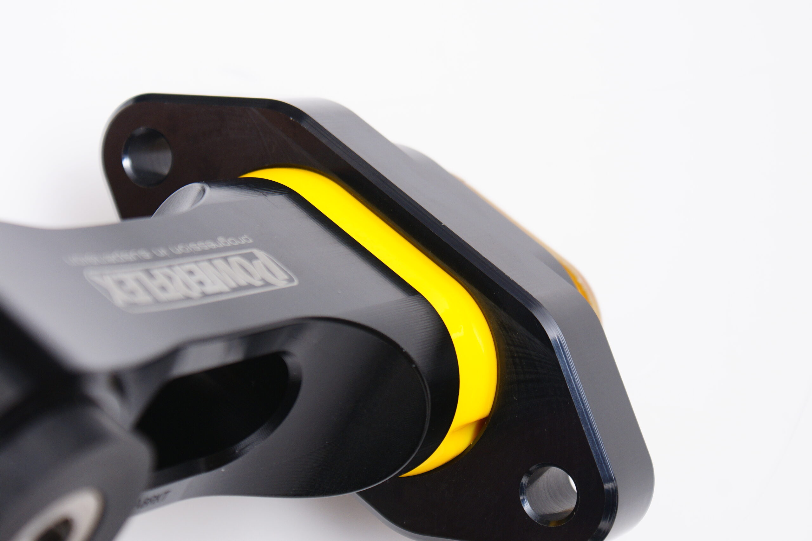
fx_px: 2368
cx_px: 406
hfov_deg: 19.5
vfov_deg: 13.0
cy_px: 270
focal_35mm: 105
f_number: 7.1
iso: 200
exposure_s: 1/125
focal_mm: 70
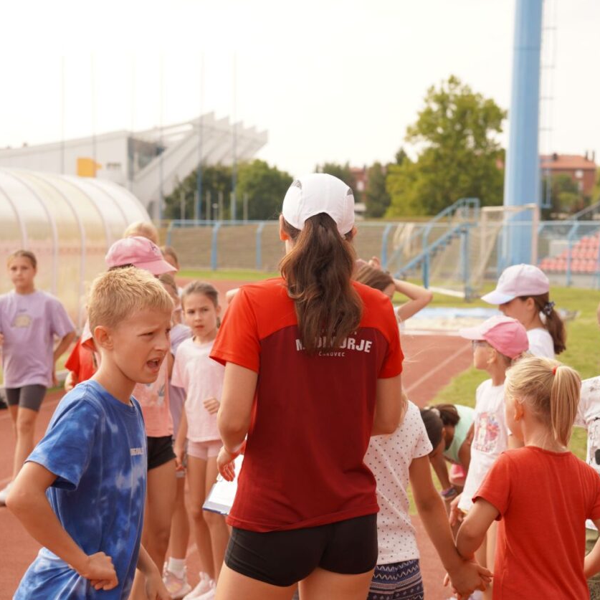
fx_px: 1883
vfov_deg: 18.1
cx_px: 347
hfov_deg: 18.1
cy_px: 300
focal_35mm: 96
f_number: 4
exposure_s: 1/400
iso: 100
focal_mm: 50
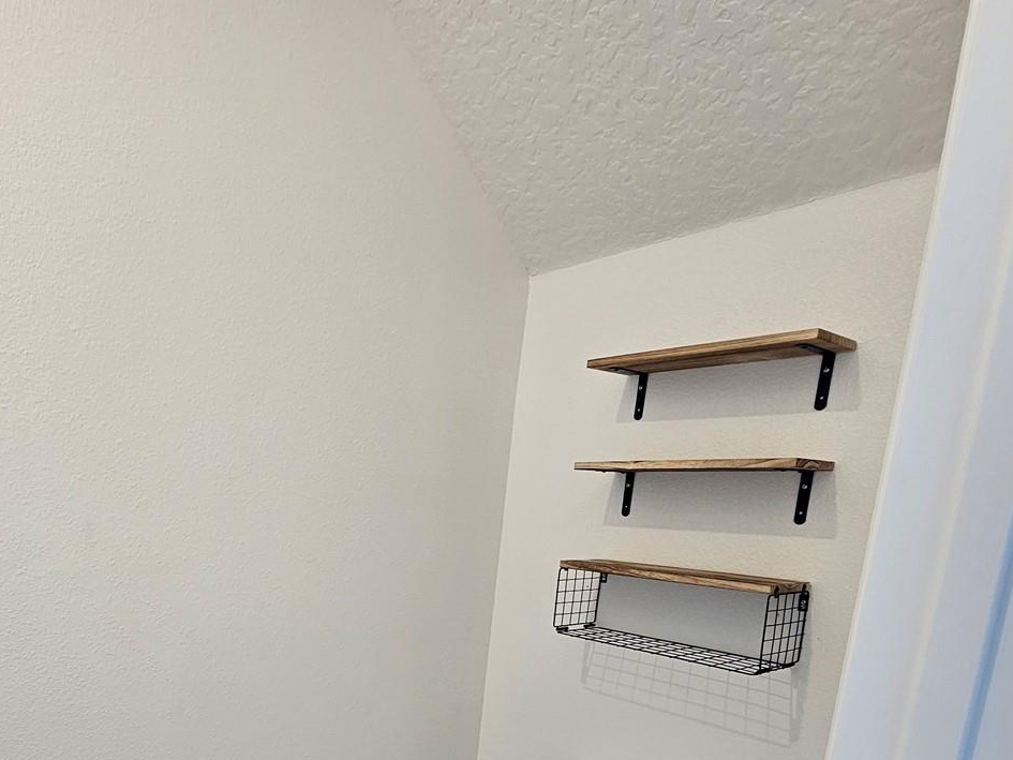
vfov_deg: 55.6
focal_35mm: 22
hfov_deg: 72.4
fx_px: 644
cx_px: 285
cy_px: 635
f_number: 2.2
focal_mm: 2.2
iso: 100
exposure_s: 1/60
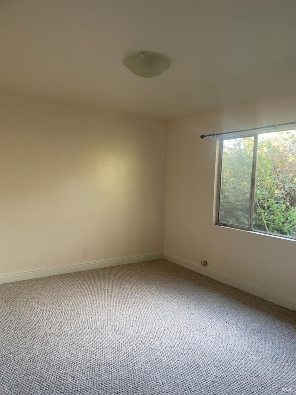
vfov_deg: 67.3
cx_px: 148
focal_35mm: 26
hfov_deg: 53.1
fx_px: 296
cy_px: 198
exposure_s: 1/84
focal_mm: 4.2
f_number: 1.6
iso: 125
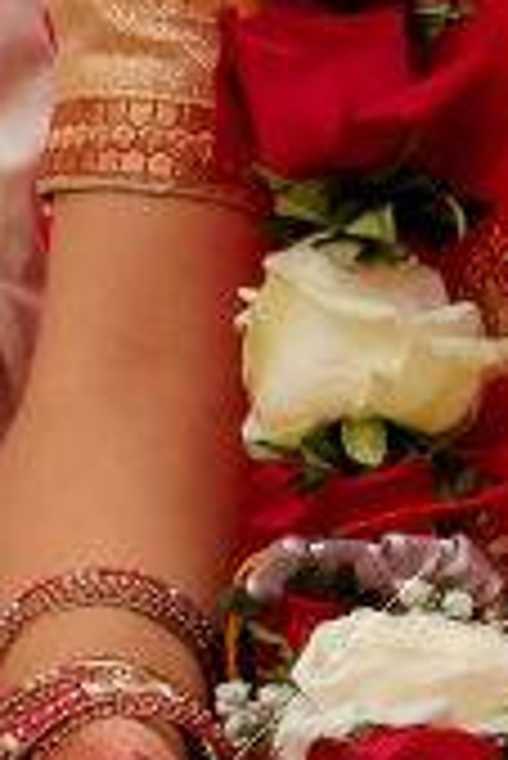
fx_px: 7773
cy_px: 1016
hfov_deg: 3.7
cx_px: -760
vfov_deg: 5.6
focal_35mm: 368
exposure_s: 1/200
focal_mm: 9.9
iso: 100
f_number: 4.5
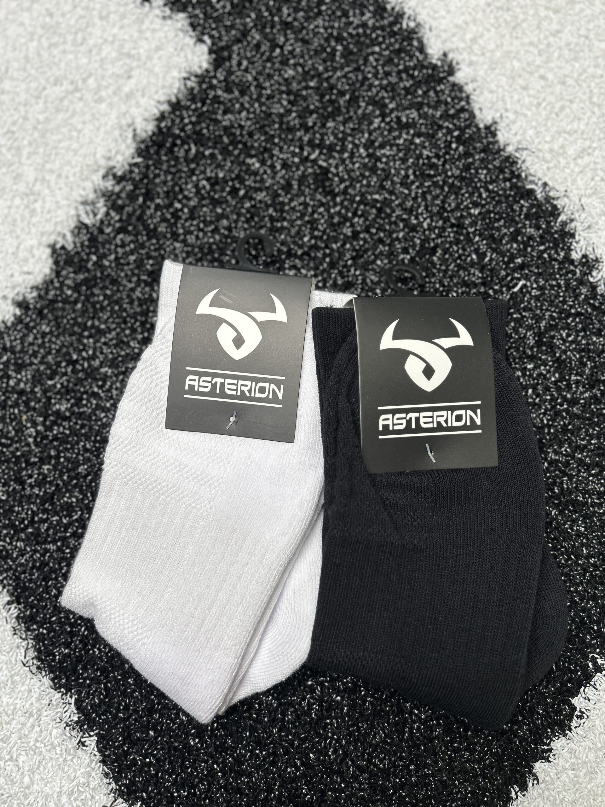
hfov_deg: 53.1
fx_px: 606
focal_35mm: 26
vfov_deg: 67.3
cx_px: 302
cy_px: 404
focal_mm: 5.7
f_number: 1.5
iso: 64
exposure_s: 1/100
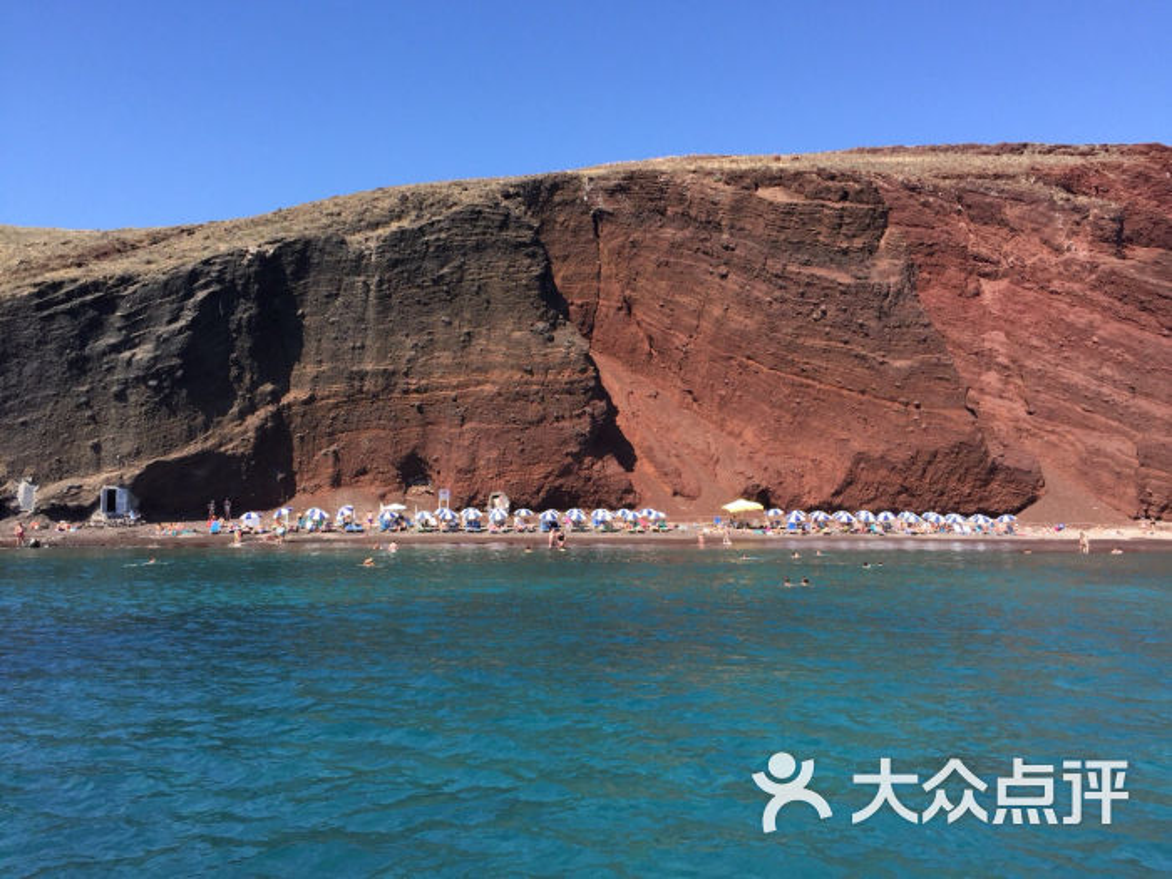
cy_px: 440
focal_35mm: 29
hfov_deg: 61.7
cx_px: 586
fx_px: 982
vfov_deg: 48.2
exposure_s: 1/1130
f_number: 2.2
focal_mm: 4.15
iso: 32
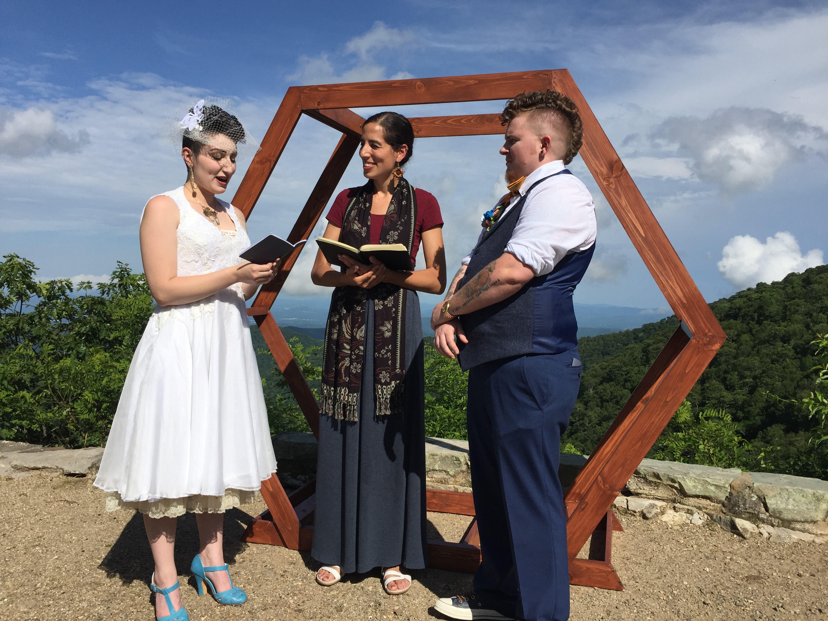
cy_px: 310
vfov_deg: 48.2
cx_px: 414
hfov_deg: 61.7
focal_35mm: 29
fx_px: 694
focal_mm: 4.15
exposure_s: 1/3968
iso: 32
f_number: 2.2
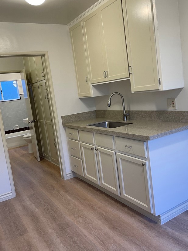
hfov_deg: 45.4
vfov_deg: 58.3
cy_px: 115
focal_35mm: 31
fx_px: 225
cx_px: 102
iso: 100
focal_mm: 5.1
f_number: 1.6
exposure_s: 1/60
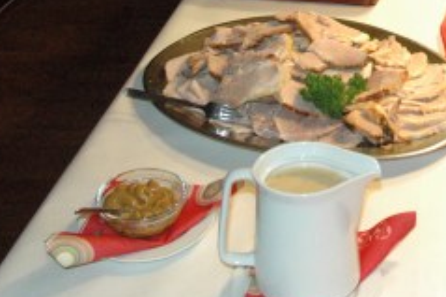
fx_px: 842
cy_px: -52
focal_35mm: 68
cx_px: 414
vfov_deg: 19.0
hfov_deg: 28.4
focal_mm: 18
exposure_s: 1/60
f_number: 5
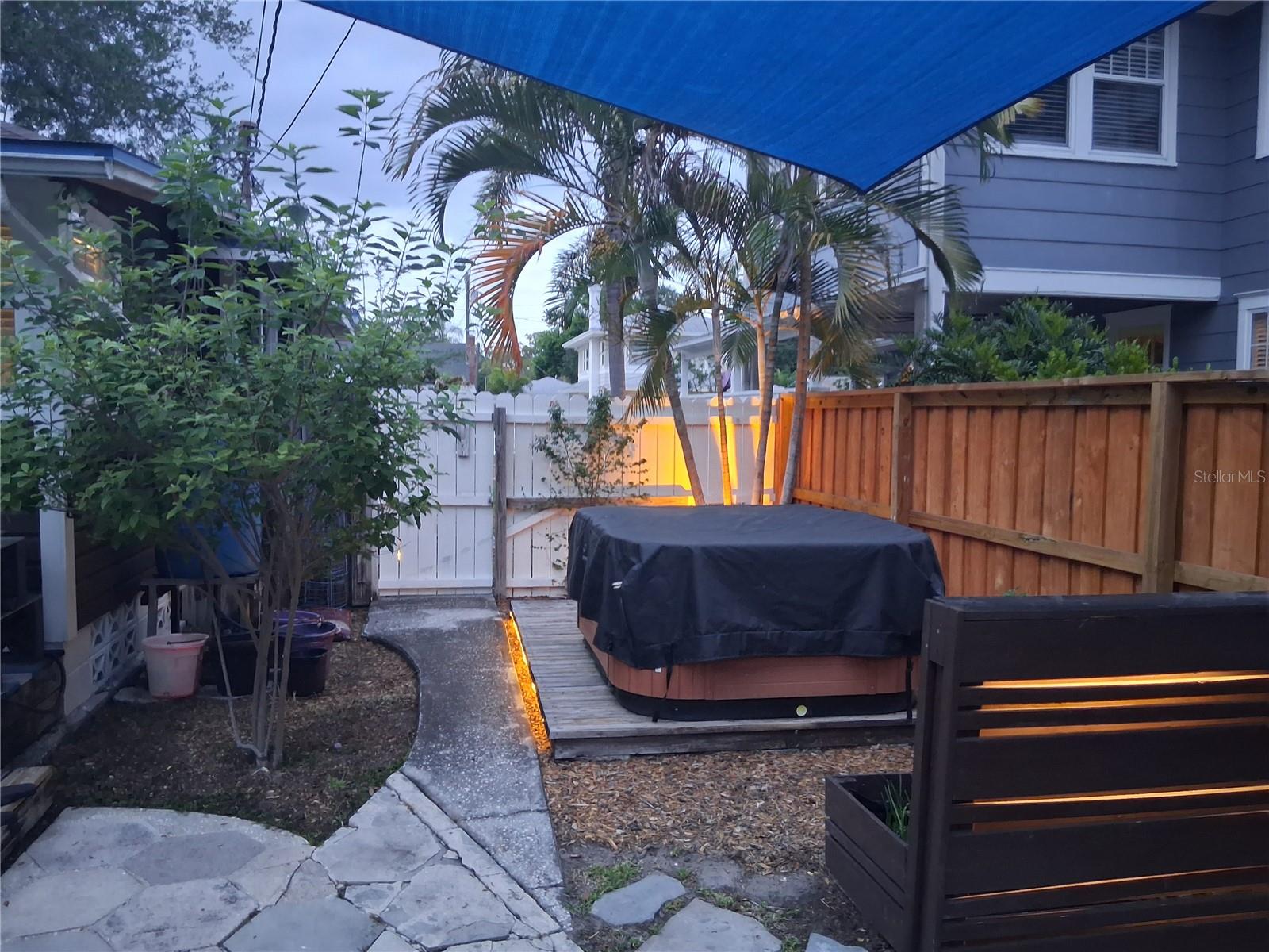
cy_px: 476
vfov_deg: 53.1
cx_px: 634
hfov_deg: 67.3
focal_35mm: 26
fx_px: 953
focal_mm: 3.98
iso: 500
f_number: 1.8
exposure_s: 1/40
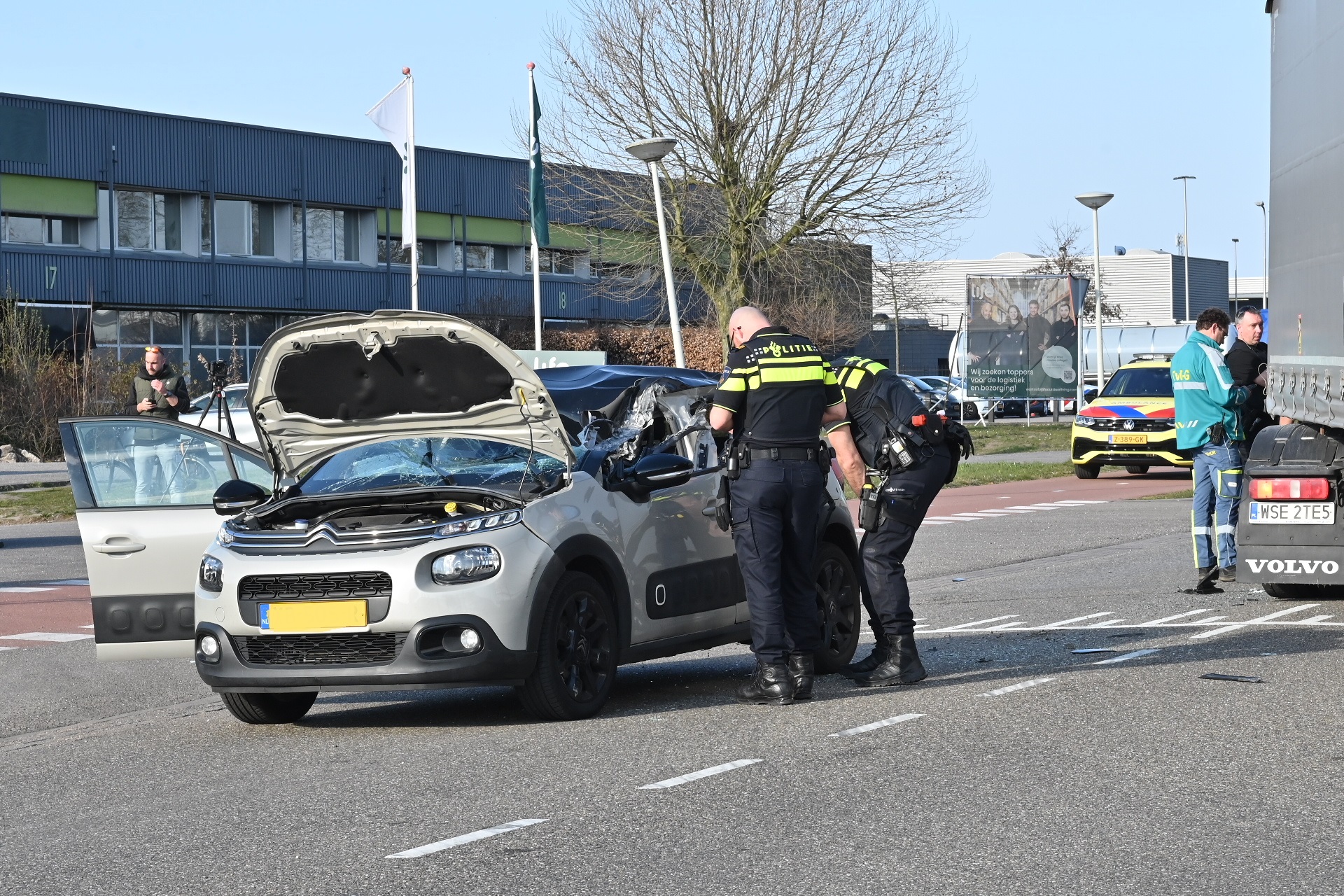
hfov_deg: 19.5
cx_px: 672
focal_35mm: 105
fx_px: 3920
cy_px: 448
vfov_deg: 13.0
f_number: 13
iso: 400
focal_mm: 70
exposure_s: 1/200
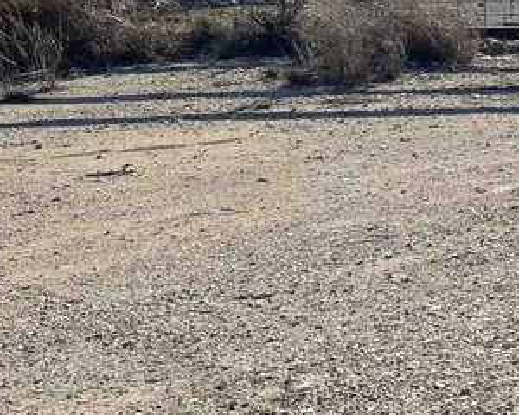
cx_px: 927
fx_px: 1874
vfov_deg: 12.3
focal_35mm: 122
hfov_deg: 14.0
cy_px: -92
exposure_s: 1/6993
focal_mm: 5.1
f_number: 1.6
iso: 32
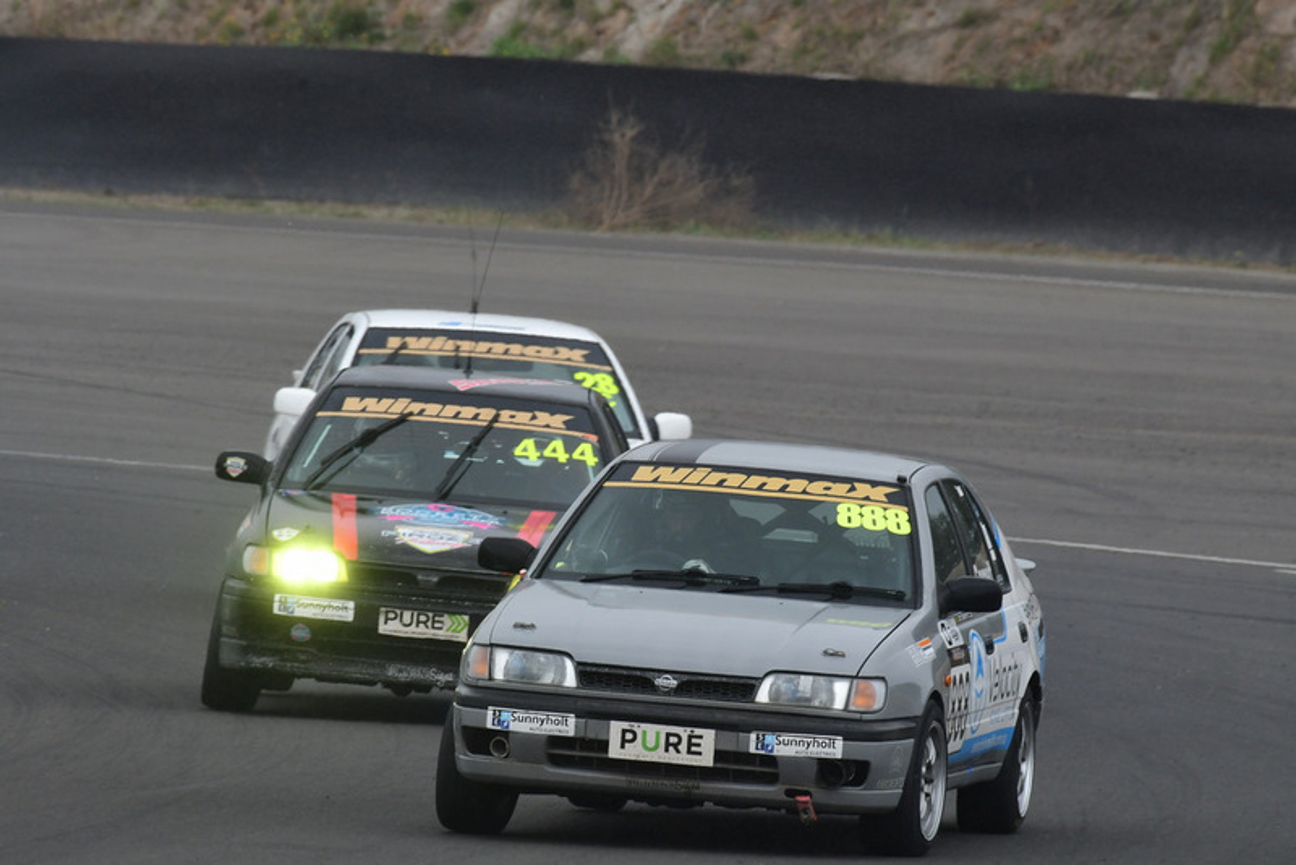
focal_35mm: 750
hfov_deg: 2.7
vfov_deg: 1.8
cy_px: 432
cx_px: 648
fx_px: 27008
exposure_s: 1/640
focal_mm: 500
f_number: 11
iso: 640
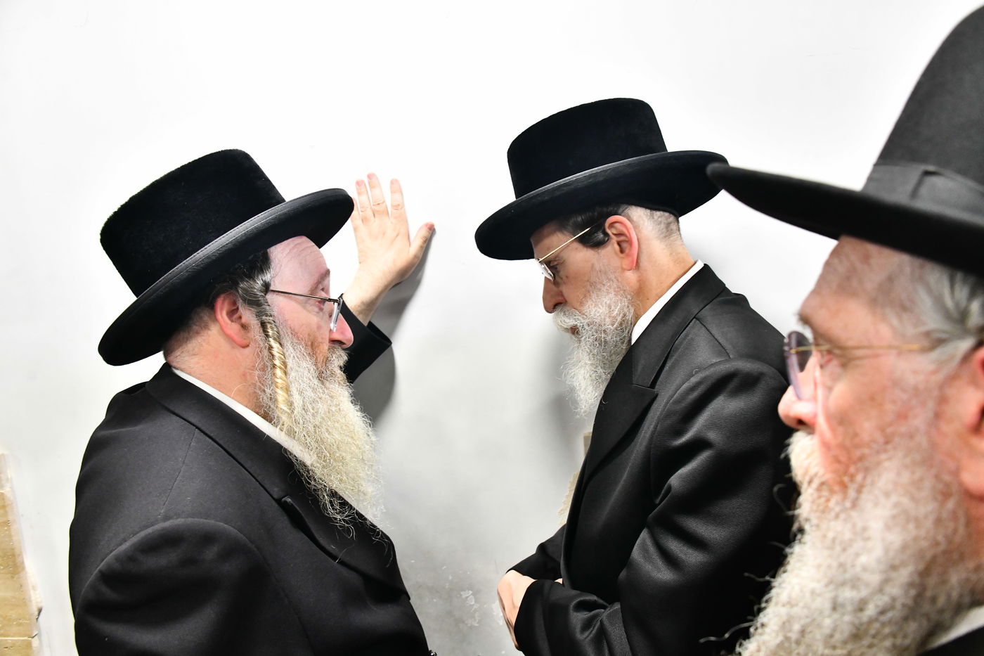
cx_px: 492
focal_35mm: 28
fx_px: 765
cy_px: 328
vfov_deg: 46.4
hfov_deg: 65.5
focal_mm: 28
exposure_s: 1/80
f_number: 5.6
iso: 3200
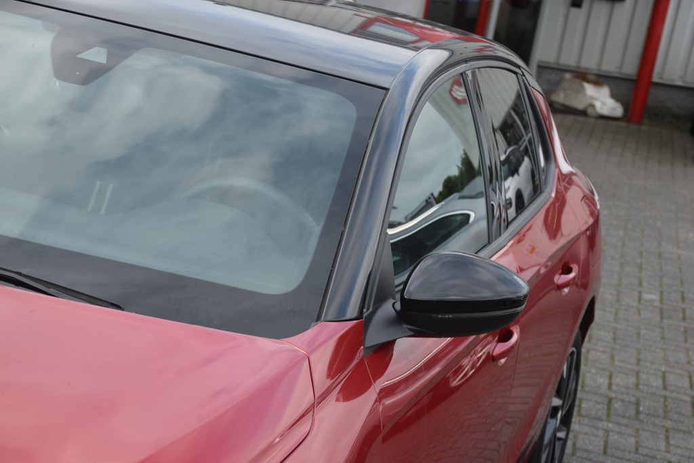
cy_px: 232
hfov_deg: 22.6
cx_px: 347
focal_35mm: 90
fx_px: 1735
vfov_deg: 15.2
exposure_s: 1/400
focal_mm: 60
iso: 400
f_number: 5.3
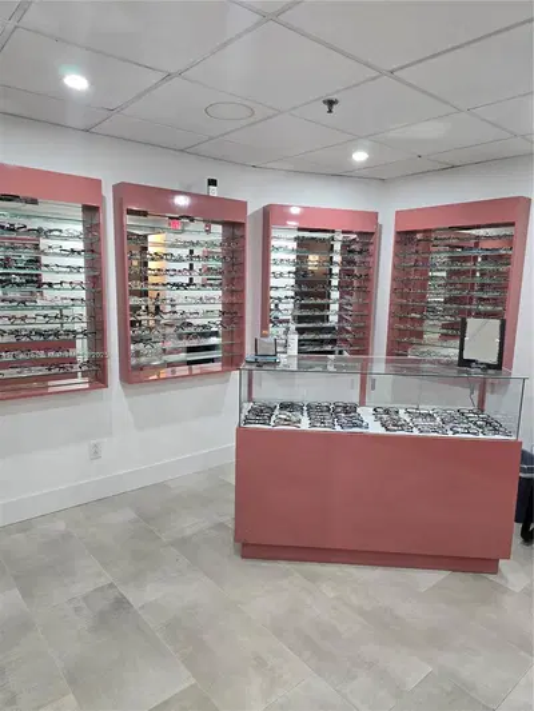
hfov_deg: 58.9
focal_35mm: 23
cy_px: 356
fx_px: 473
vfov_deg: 73.9
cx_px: 267
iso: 500
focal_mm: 6.3
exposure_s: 1/120
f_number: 1.7
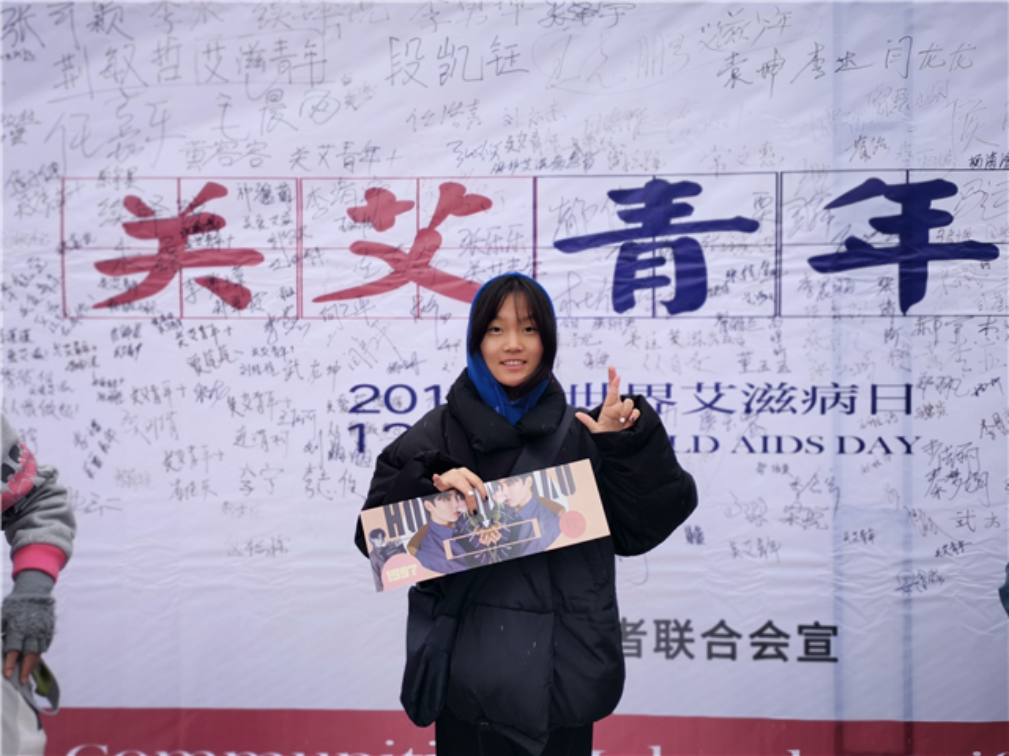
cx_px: 504
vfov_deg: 48.2
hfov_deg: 61.7
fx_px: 845
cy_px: 378
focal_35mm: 29
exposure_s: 1/212
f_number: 2.4
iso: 50
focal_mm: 4.75
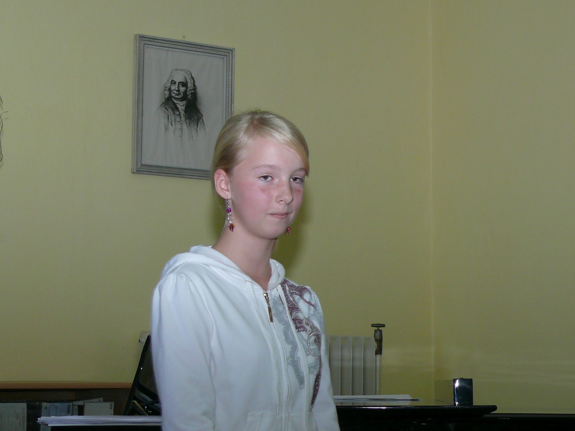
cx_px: 288
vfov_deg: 14.5
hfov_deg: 19.3
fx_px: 1694
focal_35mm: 102
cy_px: 216
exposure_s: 1/30
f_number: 4
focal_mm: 13.4
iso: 100
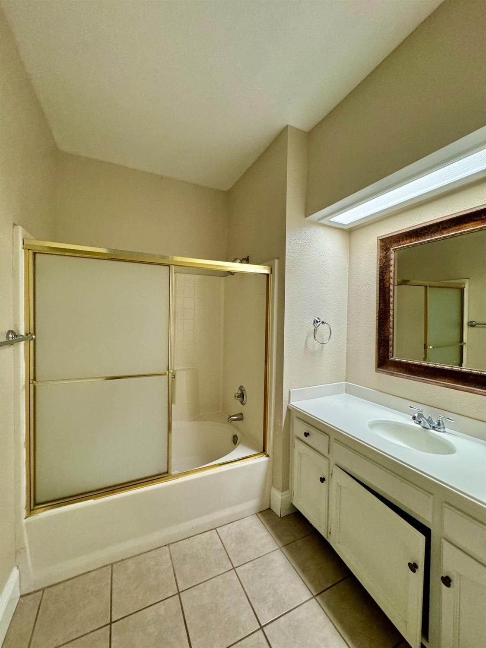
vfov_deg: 102.1
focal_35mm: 14
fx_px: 262
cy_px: 324
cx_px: 243
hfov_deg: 85.7
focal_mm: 2.22
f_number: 2.2
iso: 250
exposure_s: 1/120
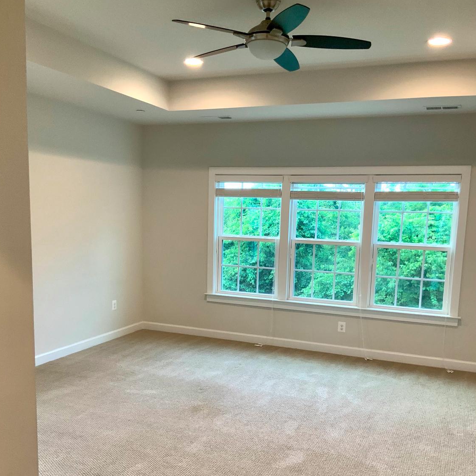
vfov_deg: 46.8
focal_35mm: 35
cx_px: 238
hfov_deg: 47.2
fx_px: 545
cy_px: 294
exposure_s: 1/60
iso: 80
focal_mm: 3
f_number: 1.8
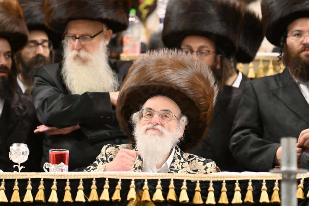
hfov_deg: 6.9
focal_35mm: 300
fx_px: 2574
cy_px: 103
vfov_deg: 4.6
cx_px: 154
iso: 1000
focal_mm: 200
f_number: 2.8
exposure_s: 1/200
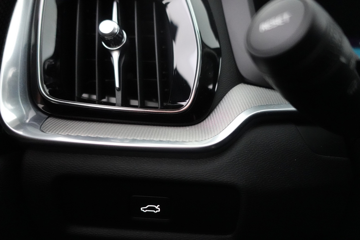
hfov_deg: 73.7
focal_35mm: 24
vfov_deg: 53.1
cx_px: 180
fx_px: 240
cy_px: 120
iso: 3200
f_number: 1.8
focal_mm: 9.4
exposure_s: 1/80
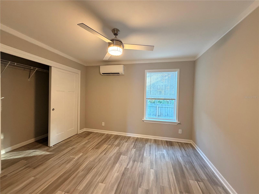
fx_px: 105
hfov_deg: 102.1
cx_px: 130
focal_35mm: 14
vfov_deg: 85.7
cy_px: 97
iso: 400
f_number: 2.2
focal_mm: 2.22
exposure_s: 1/60
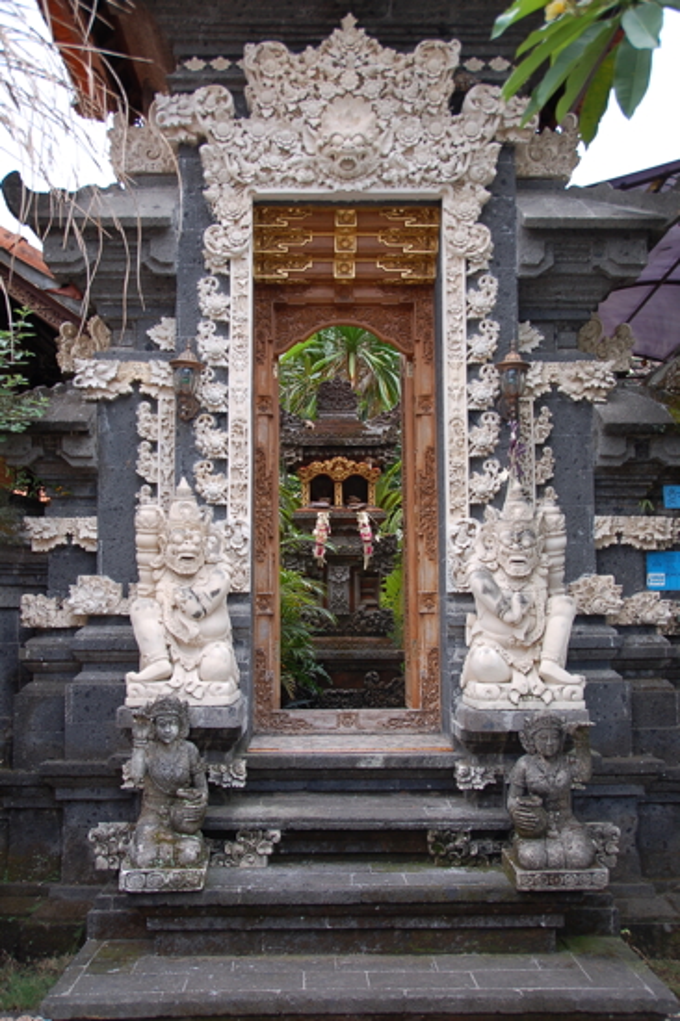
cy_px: 510
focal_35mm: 36
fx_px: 1021
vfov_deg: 53.2
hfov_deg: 36.8
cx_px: 340
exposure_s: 1/60
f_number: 4
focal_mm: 24
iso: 200
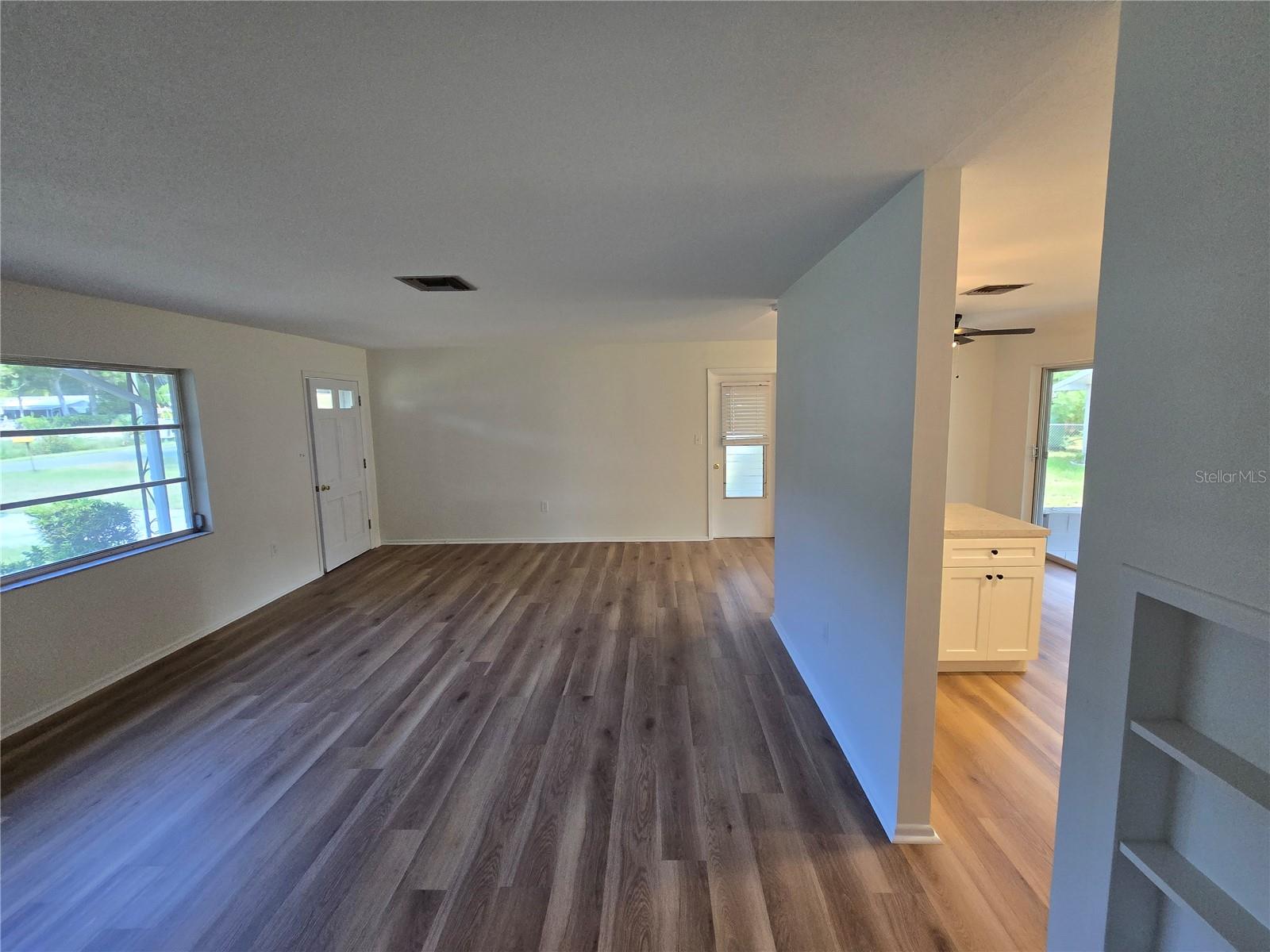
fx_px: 477
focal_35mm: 13
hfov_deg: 106.2
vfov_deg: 89.9
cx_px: 635
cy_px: 476
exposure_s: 1/60
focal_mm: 2.2
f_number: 2.2
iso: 320
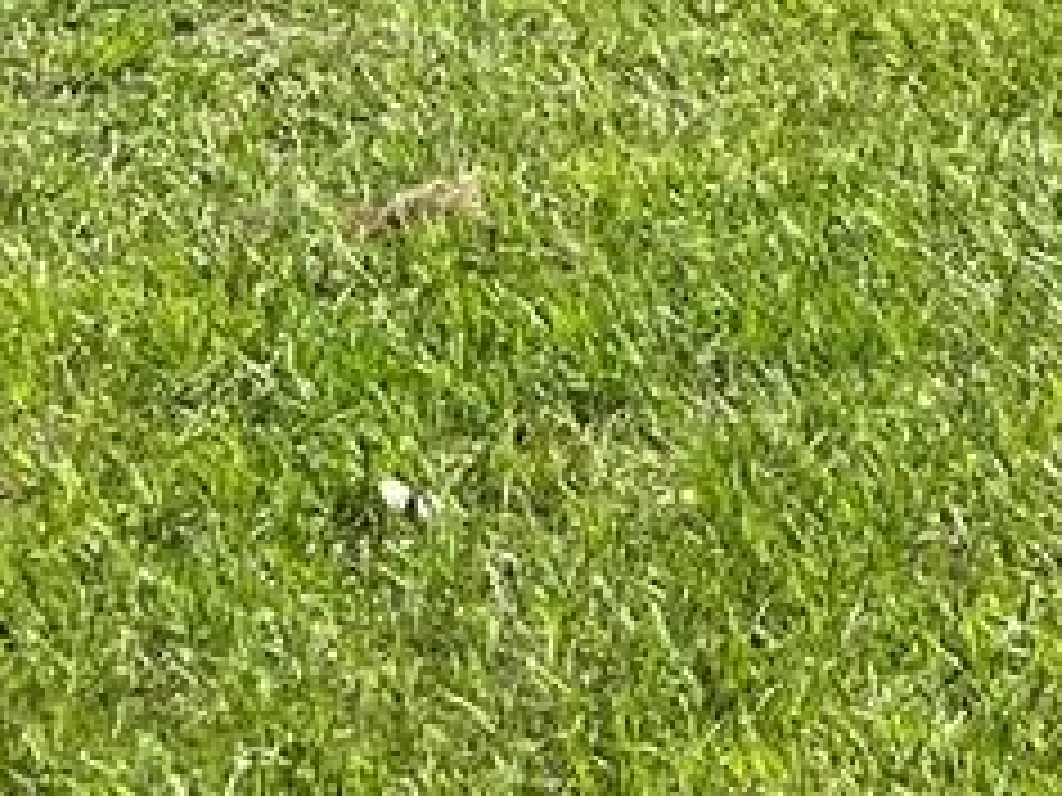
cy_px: -1363
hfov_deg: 9.3
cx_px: 2979
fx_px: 5400
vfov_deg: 7.6
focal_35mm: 176
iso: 50
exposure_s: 1/3215
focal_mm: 5.1
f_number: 1.6
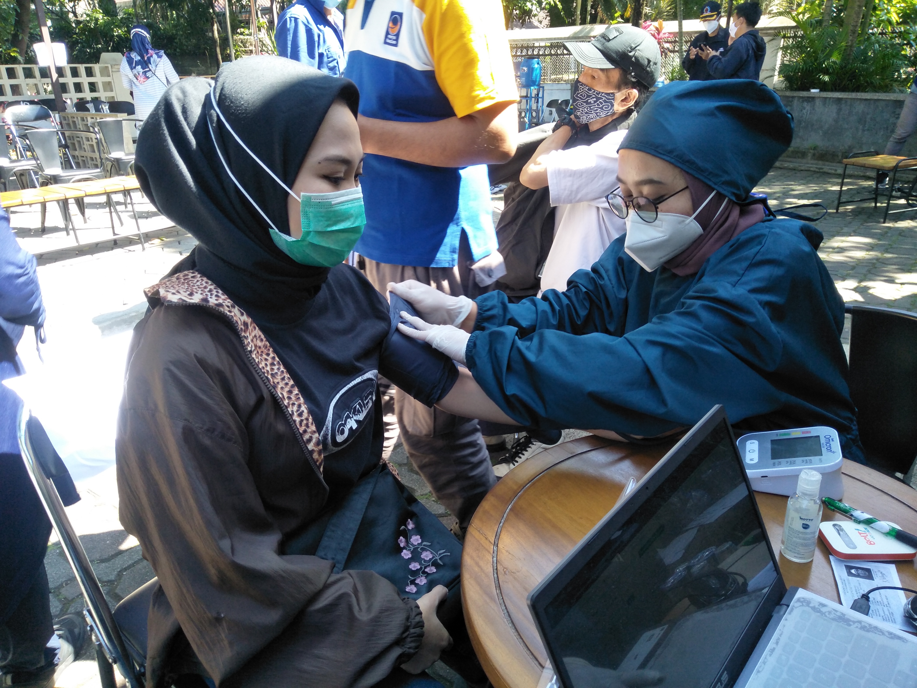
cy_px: 344
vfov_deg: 66.0
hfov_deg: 81.7
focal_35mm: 20
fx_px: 530
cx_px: 458
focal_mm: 3.46
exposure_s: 1/100
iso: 79
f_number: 2.2
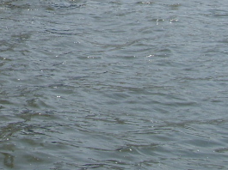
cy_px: -156
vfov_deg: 11.3
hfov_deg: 15.4
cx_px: -94
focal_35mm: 120
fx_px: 789
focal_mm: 6.3
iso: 50
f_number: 6.3
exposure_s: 1/250
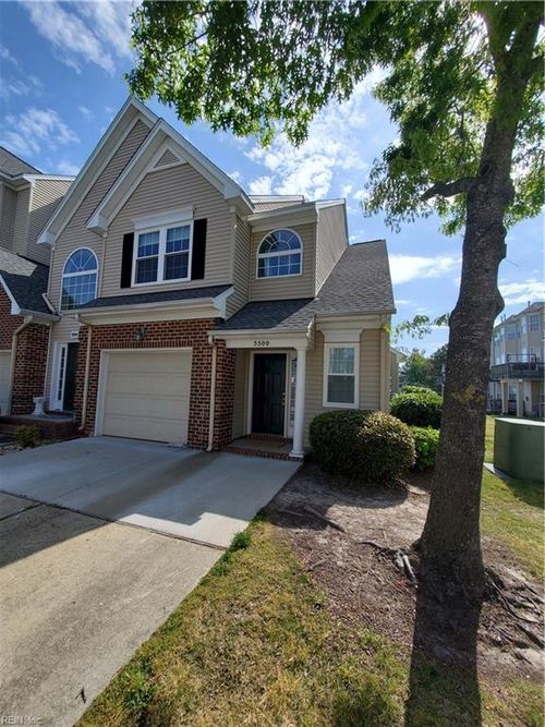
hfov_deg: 89.9
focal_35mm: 13
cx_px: 272
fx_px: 273
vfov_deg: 106.2
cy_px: 364
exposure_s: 1/1505
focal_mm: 1.8
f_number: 2.2
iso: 50
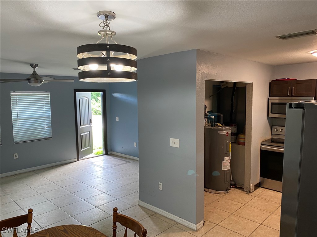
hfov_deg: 67.3
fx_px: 238
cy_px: 118
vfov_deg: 53.1
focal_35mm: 26
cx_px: 158
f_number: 1.8
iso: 160
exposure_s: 1/60
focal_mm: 4.25
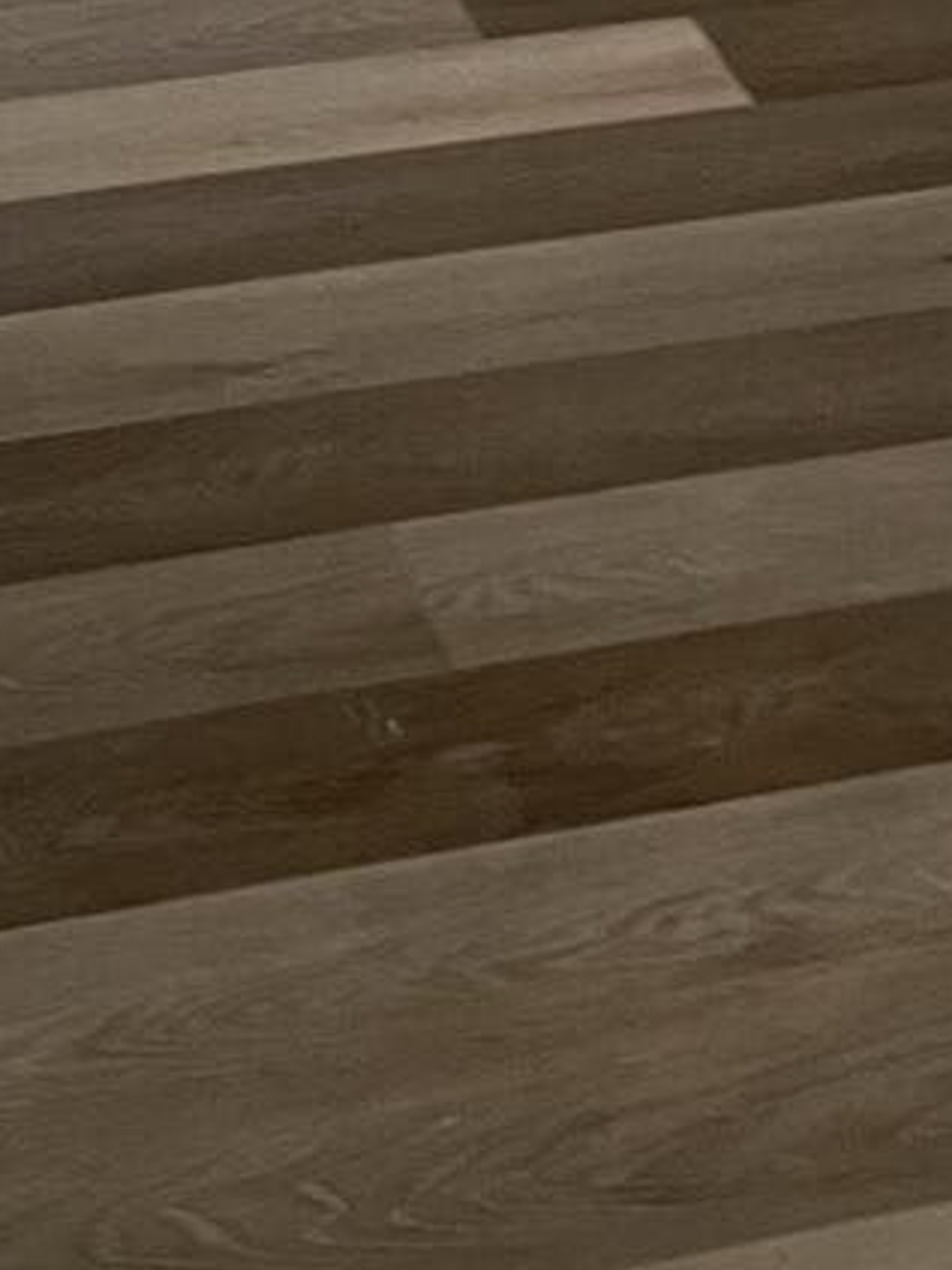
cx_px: 595
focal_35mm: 123
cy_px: -940
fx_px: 4513
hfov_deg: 12.0
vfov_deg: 14.3
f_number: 1.6
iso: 160
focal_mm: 4.2
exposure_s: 1/60
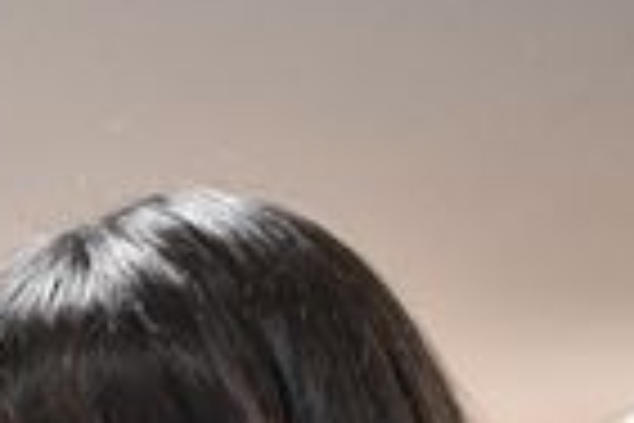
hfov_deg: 14.1
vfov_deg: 9.5
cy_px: 860
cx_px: -364
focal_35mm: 134
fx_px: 2362
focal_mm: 21
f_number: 4.5
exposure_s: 1/80
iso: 1600
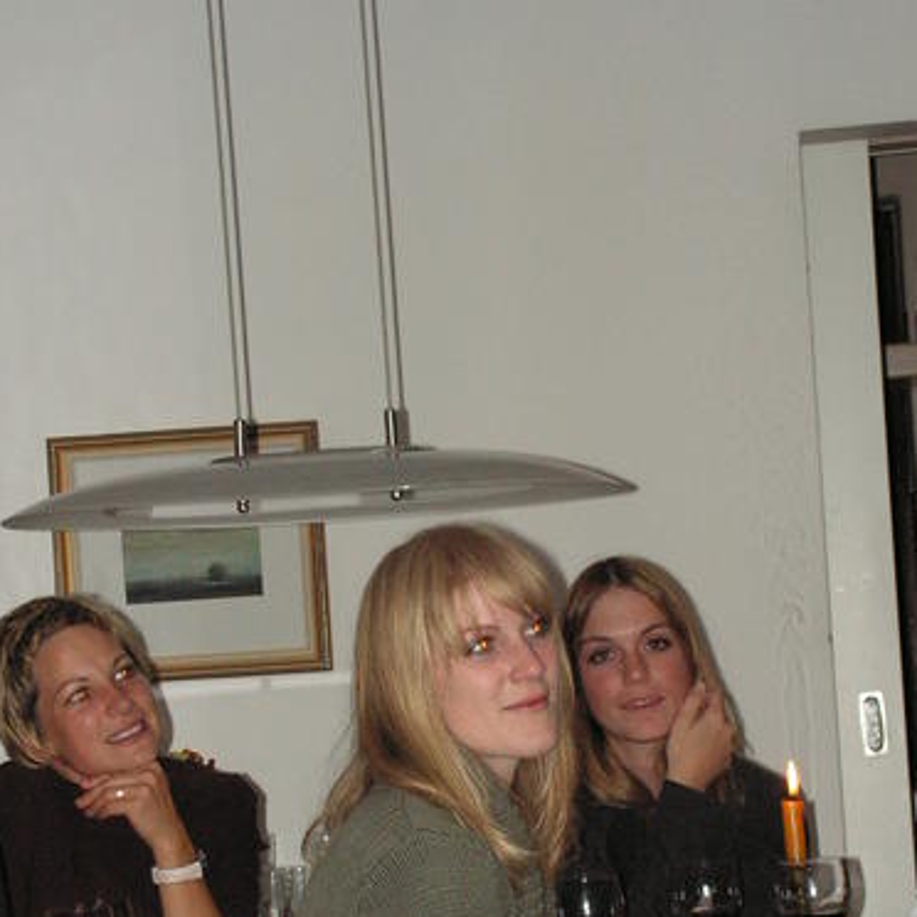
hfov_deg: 17.9
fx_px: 2907
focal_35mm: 97
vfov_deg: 17.8
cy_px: 661
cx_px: 530
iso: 160
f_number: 3.3
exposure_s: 1/80
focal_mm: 11.4
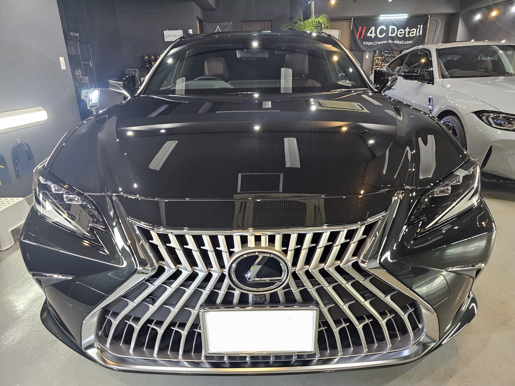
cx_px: 258
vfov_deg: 58.9
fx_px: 342
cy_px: 193
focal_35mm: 23
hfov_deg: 73.9
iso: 500
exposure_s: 1/101
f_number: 1.7
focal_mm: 6.3
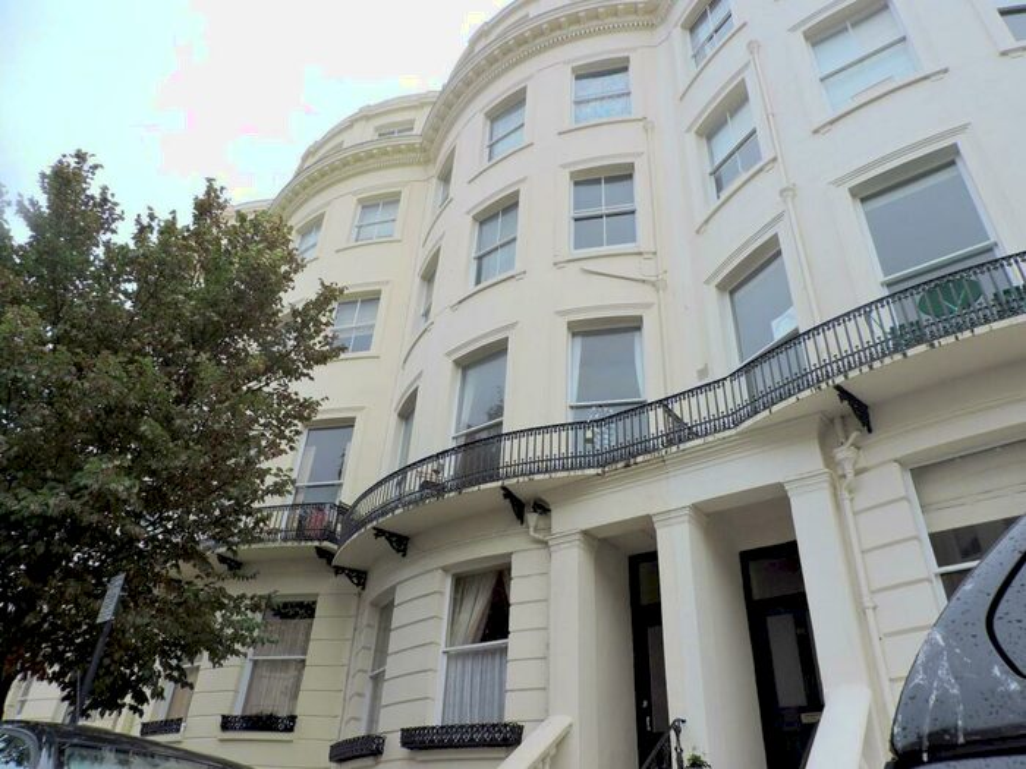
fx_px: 711
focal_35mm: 24
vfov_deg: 56.8
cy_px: 384
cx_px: 513
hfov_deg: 71.6
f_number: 3
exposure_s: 1/160
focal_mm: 4.3
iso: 100
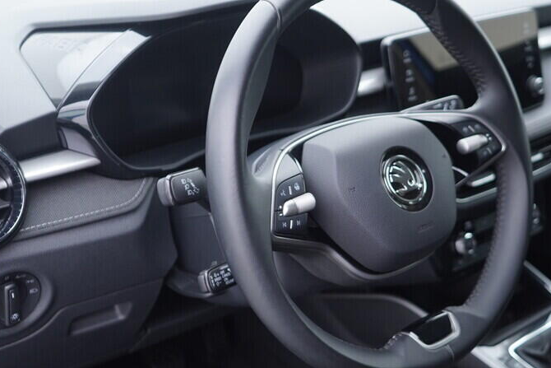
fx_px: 842
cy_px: 196
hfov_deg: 36.2
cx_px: 290
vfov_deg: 24.6
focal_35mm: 55
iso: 250
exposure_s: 1/40
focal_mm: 24
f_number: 2.8
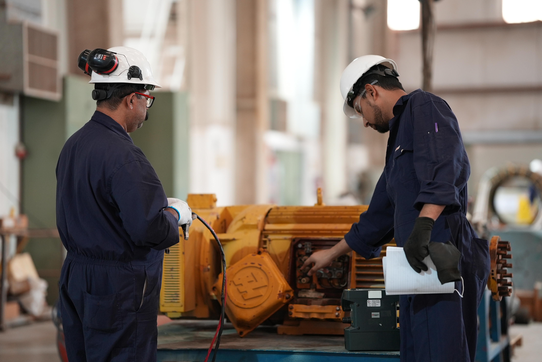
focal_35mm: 85
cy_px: 181
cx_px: 271
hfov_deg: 23.9
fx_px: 1280
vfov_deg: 16.1
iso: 800
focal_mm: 85
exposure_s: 1/250
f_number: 1.4
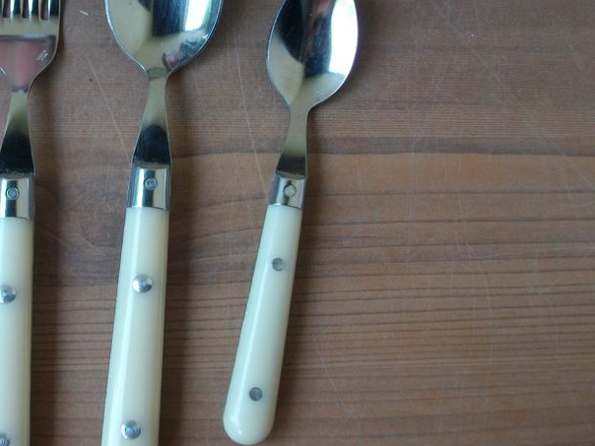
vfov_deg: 27.5
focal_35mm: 53
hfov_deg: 34.8
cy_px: 174
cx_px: 103
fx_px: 911
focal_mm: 5.7
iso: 80
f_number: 2.9
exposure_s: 1/44.6
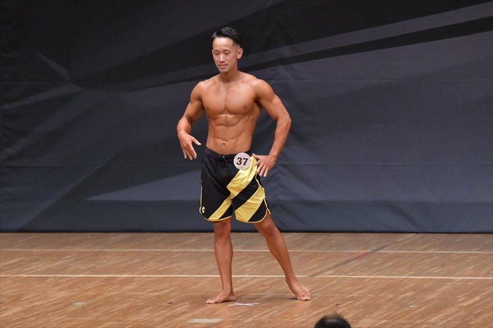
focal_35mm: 300
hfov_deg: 6.9
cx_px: 246
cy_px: 164
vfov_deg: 4.6
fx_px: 4106
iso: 6400
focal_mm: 200
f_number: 5.6
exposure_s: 1/400
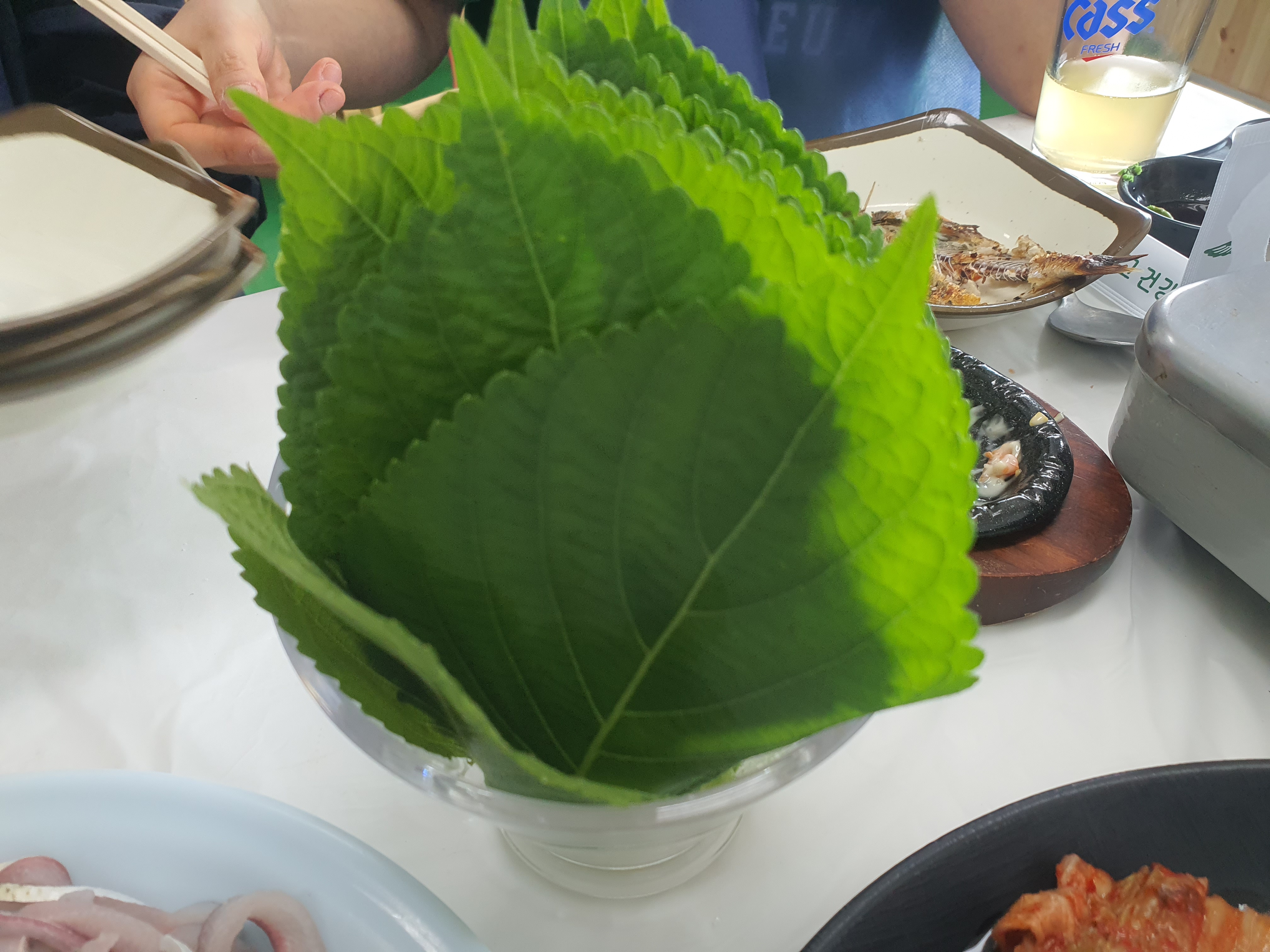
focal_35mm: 26
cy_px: 476
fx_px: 954
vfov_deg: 53.1
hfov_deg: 67.3
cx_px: 635
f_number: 2.4
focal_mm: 4.3
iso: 125
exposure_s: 1/120
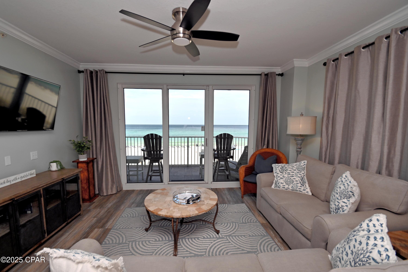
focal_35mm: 15
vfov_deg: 77.3
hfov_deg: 100.4
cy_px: 136
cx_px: 204
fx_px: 170
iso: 100
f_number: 5.6
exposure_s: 1/250
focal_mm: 10
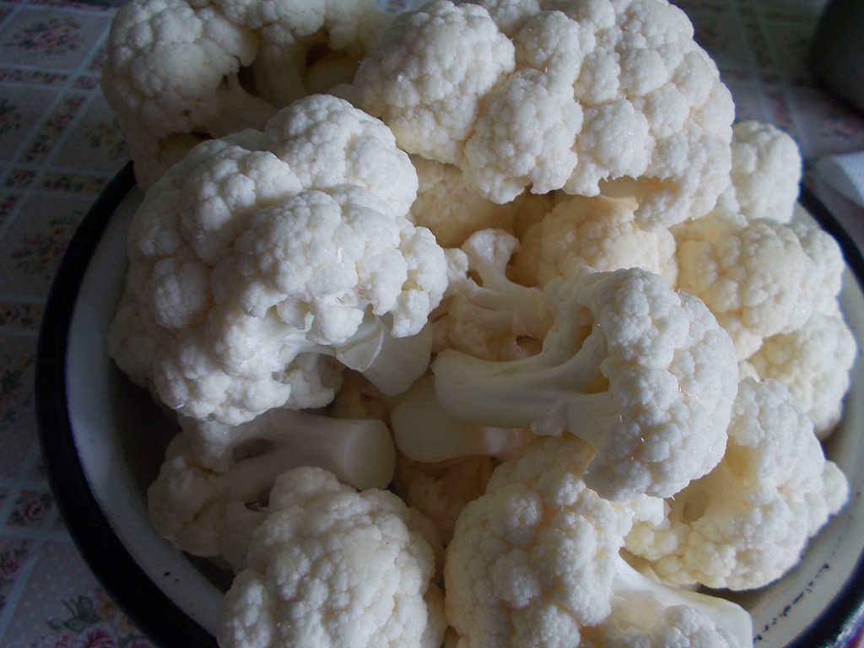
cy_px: 324
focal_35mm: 26
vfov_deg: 53.1
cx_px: 432
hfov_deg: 67.3
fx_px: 649
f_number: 3.2
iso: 80
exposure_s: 1/30
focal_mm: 4.6
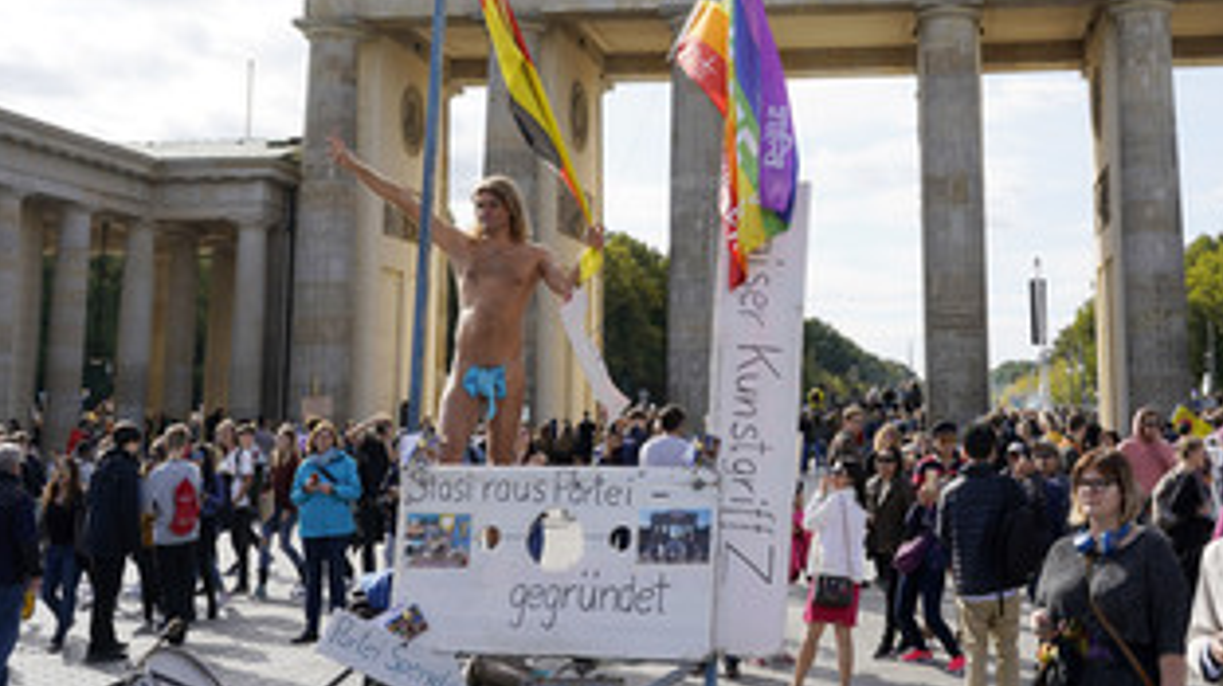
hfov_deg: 41.0
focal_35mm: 50
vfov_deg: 23.5
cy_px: 129
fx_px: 1620
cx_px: 770
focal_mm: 33
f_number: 9
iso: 160
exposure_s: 1/320
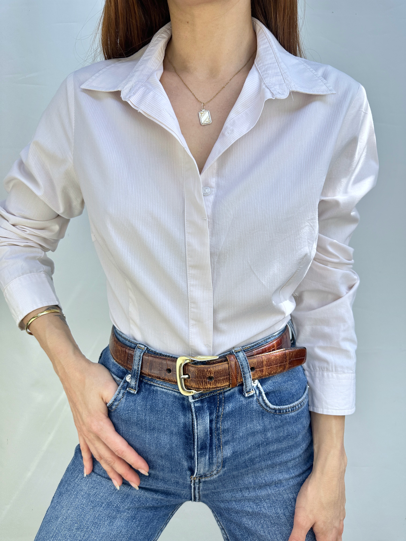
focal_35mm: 24
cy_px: 270
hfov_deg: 56.8
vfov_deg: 71.6
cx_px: 203
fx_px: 375
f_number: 1.78
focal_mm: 6.86
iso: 80
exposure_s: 1/577
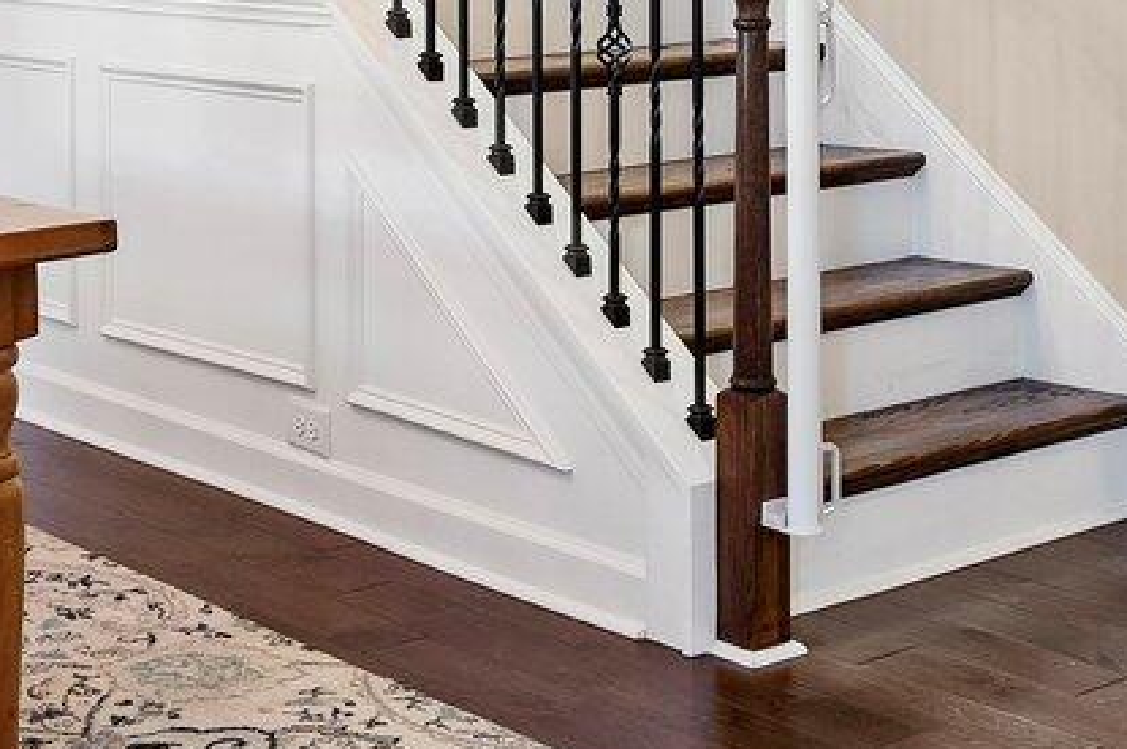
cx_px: 489
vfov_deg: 16.4
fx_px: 2471
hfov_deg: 25.7
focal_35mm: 79
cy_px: -191
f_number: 4
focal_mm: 16
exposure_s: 1/4
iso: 320
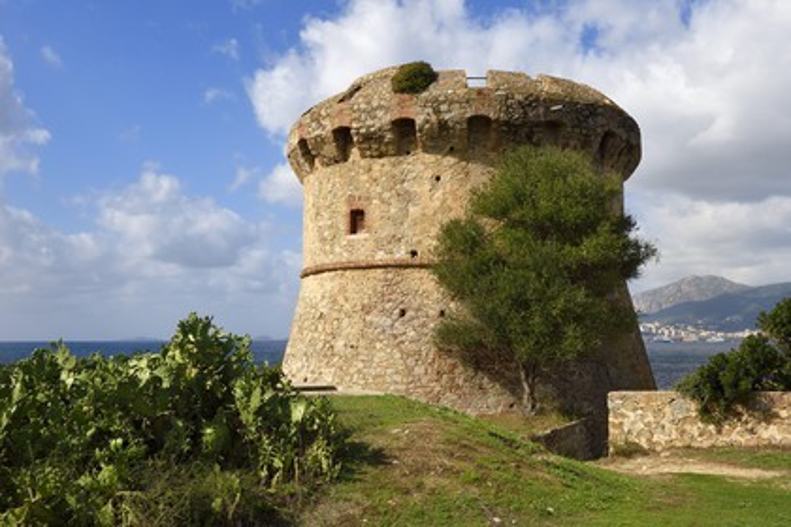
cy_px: 264
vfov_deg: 35.1
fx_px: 835
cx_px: 396
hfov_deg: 50.7
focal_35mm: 38
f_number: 14
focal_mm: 38
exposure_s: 1/200
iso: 200
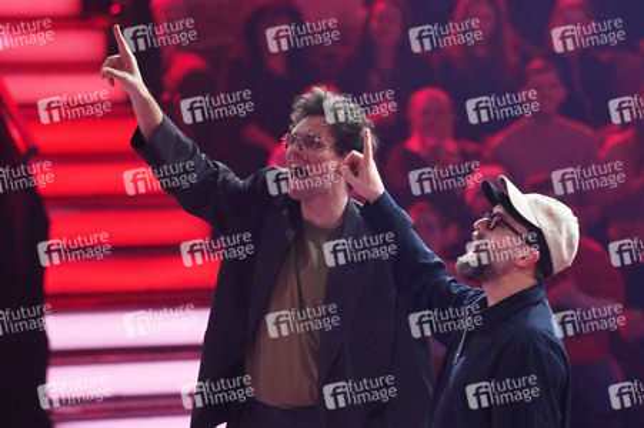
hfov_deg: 6.7
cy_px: 214
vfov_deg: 4.4
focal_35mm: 310
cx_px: 322
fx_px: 5541
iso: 20000
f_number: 5.6
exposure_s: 1/320
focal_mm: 310
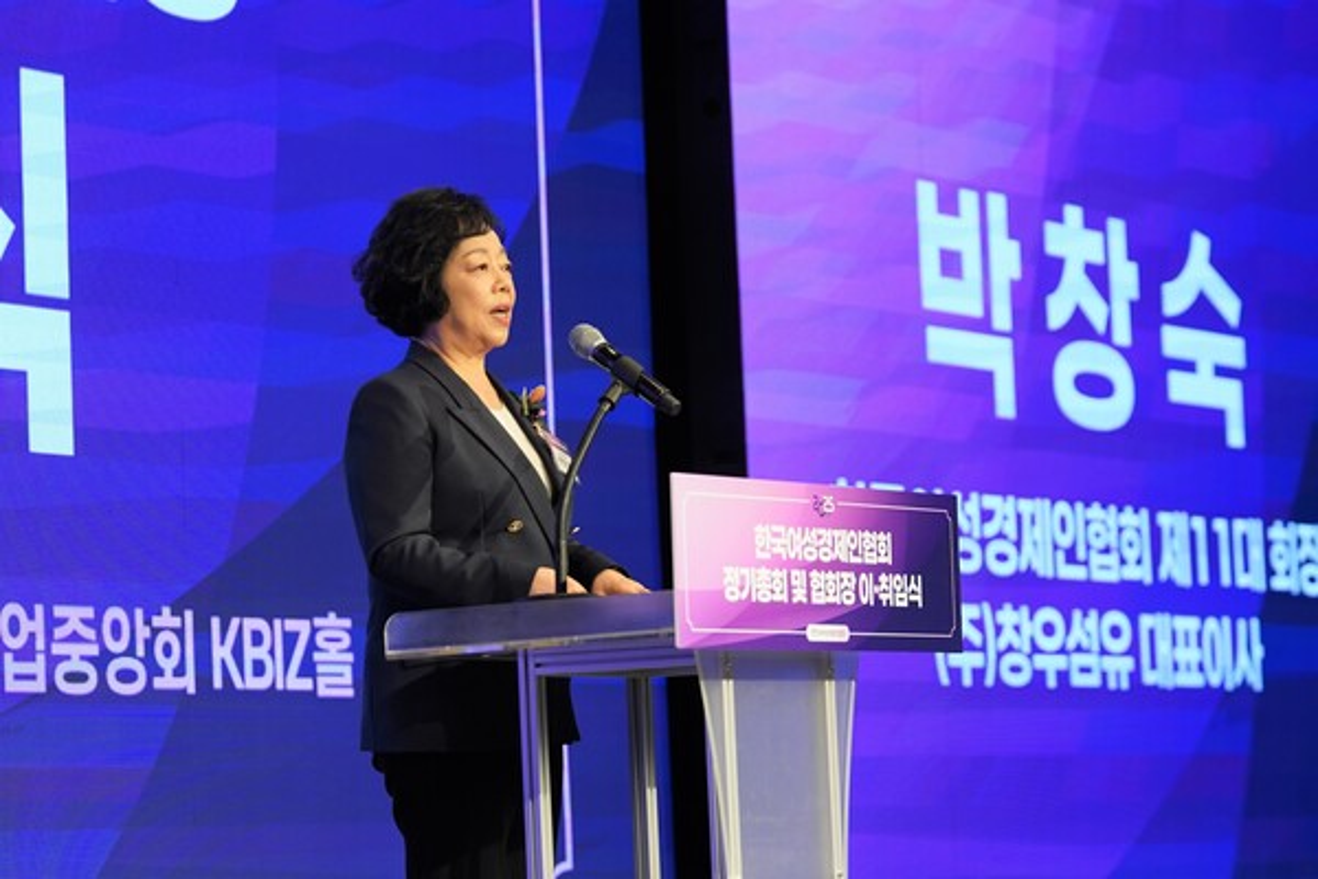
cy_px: 440
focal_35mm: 133
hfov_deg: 15.4
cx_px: 659
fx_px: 4869
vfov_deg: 10.3
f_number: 2.8
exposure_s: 1/100
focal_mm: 89
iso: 320
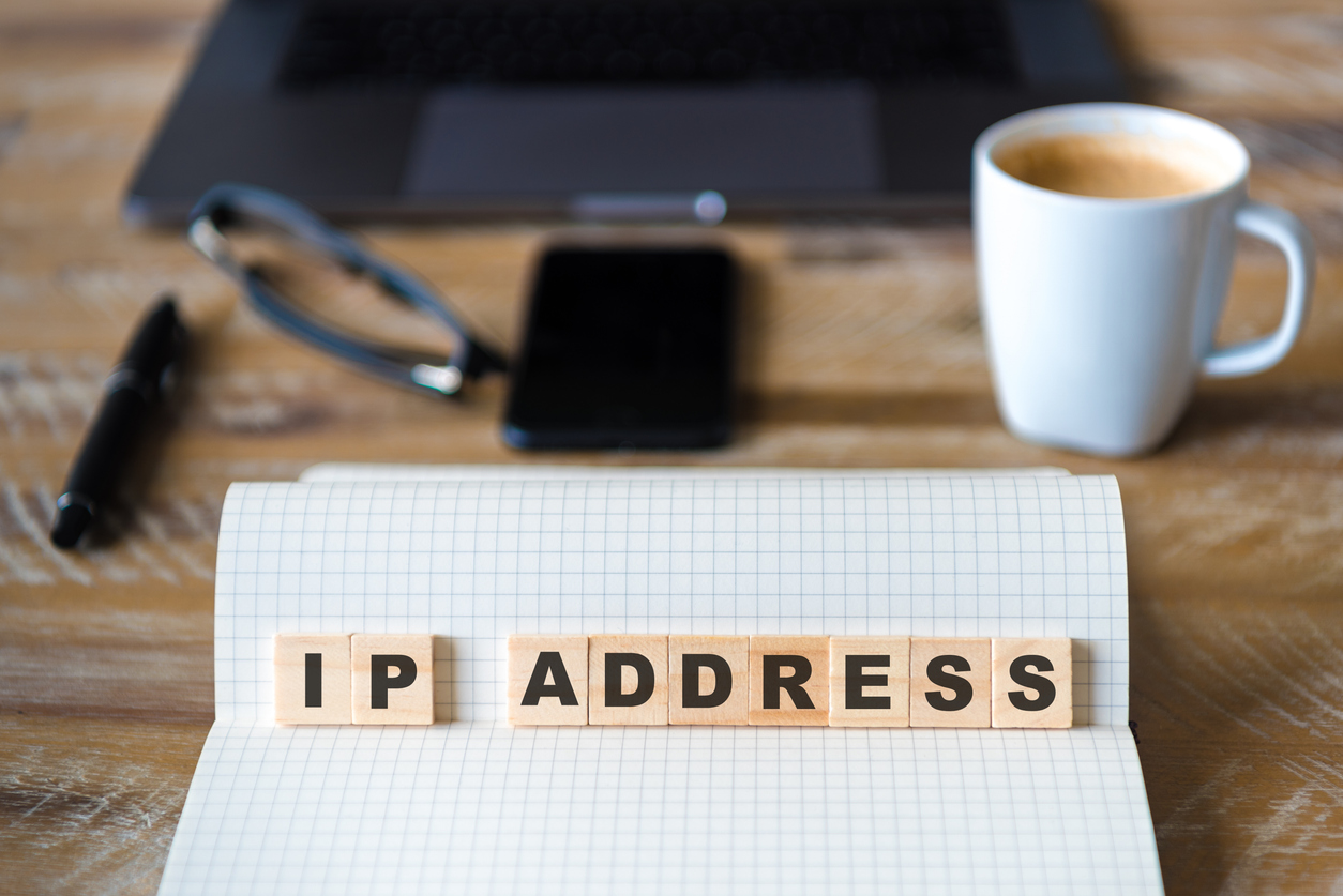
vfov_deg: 19.5
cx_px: 672
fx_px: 2612
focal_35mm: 70
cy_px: 448
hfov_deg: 28.8
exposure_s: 1/10
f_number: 2.8
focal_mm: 70
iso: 50
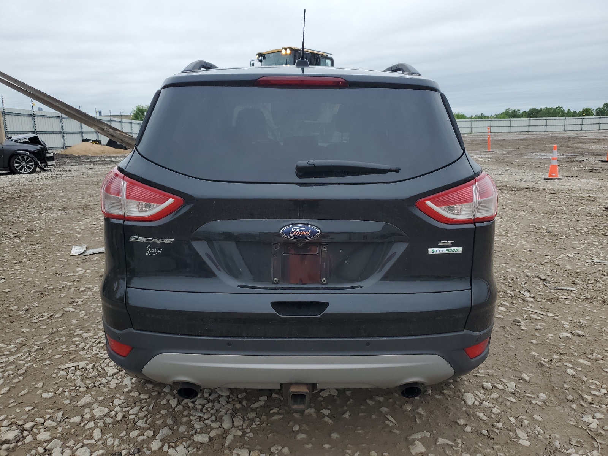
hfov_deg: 67.3
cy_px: 228
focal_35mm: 26
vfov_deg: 53.1
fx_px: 457
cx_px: 304
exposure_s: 1/1111
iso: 50
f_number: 1.5
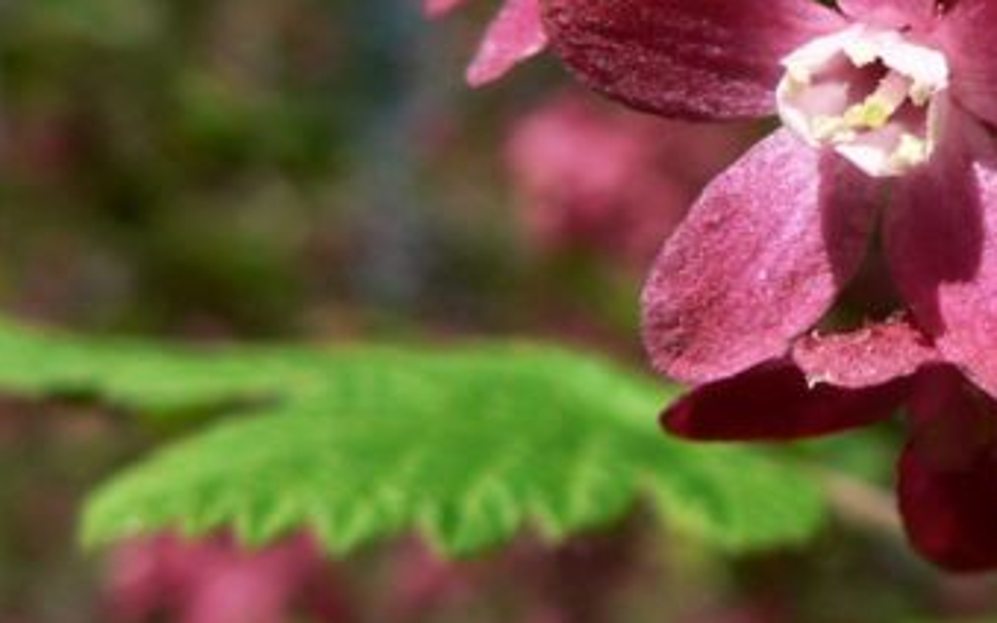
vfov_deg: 14.4
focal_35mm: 90
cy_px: 126
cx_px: 938
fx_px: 2446
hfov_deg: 22.4
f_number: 4
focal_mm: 6
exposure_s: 1/320
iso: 80
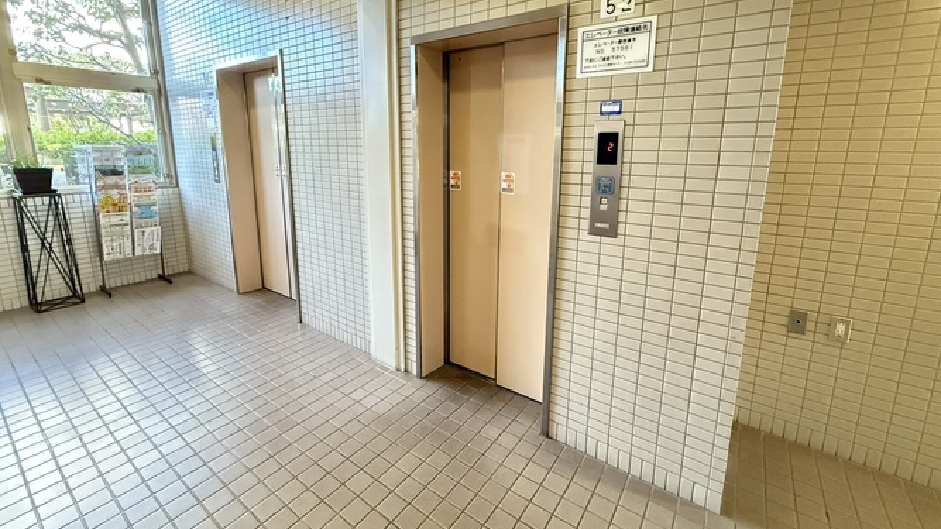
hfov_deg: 99.4
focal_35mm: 16
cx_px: 471
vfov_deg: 66.6
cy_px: 218
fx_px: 399
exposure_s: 1/60
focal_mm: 2.22
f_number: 2.2
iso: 1250
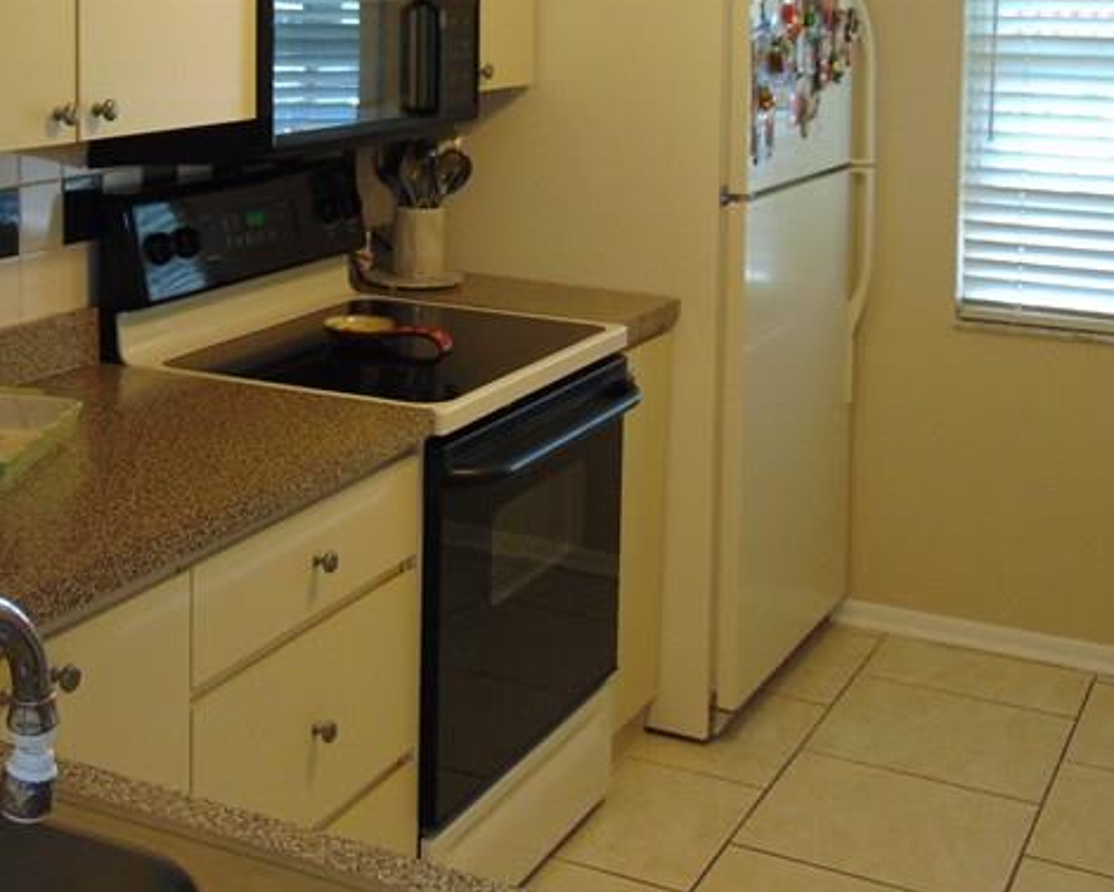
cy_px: 99
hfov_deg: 34.7
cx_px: 303
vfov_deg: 27.6
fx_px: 1748
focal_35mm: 53
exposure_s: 1/30
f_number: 3
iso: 100
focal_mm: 4.5
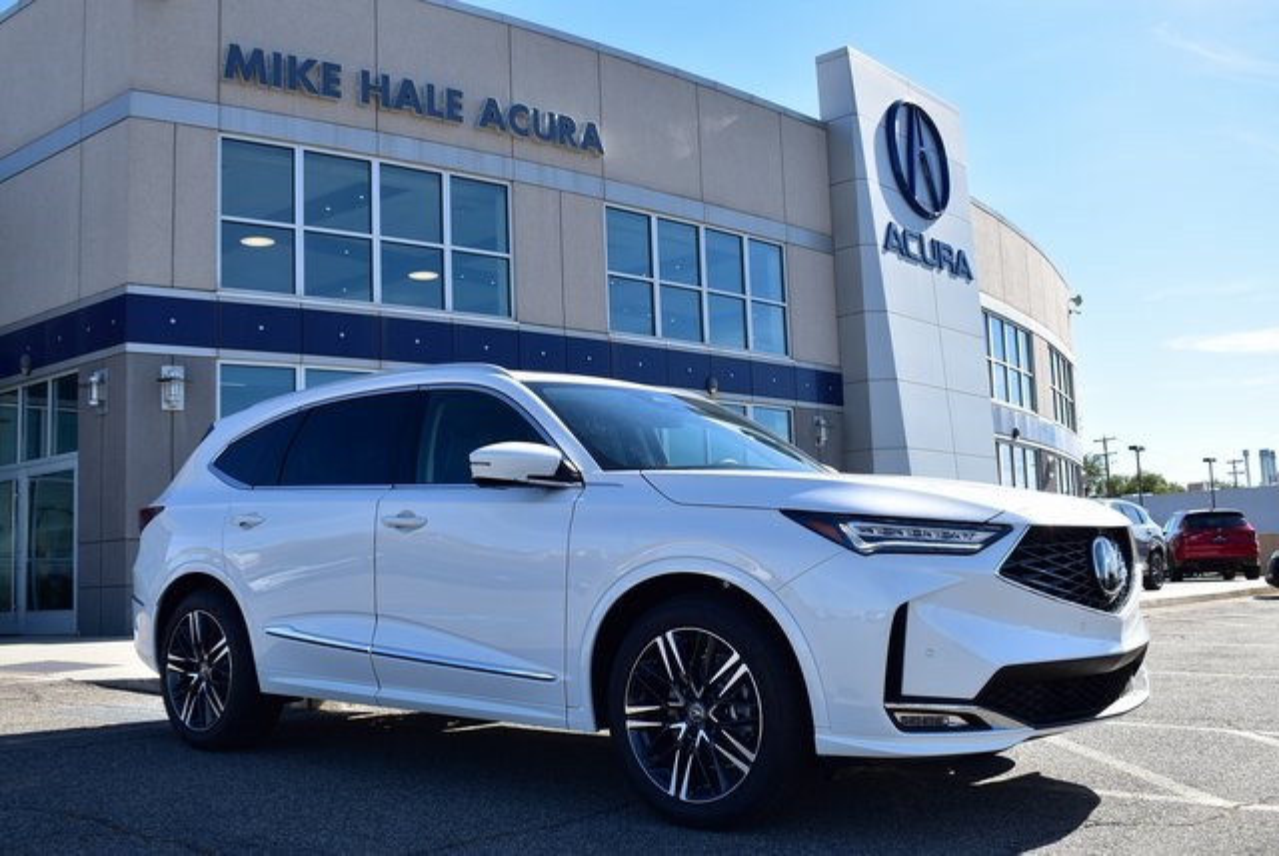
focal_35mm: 36
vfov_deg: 36.9
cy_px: 428
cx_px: 640
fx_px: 1280
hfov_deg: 53.1
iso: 100
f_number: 8
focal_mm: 24
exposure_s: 1/250
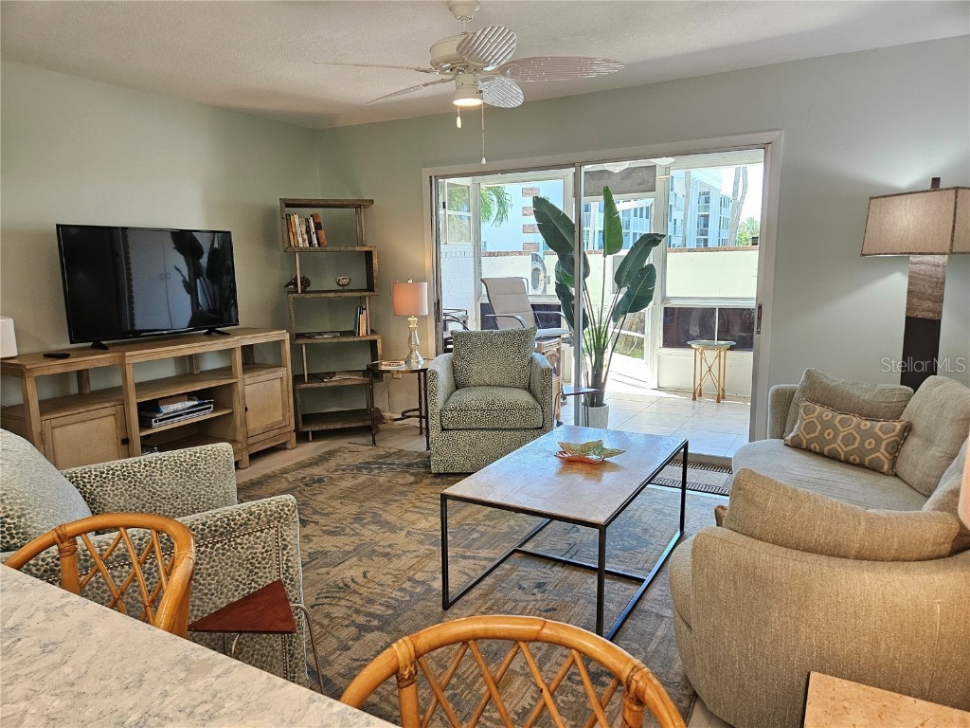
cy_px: 364
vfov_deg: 58.9
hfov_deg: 73.9
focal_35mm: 23
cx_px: 485
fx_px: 644
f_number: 1.8
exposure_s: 1/120
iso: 160
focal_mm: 5.4
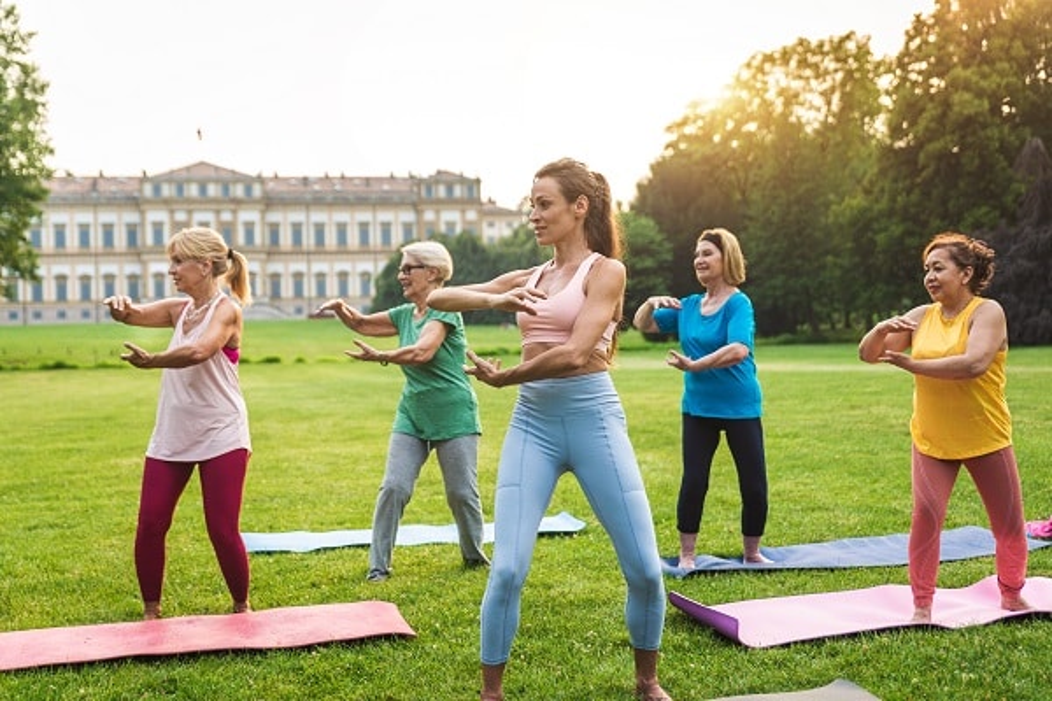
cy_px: 350
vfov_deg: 27.0
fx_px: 1461
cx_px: 526
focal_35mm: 50
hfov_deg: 39.6
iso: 200
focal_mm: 50
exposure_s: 1/500
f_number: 3.2
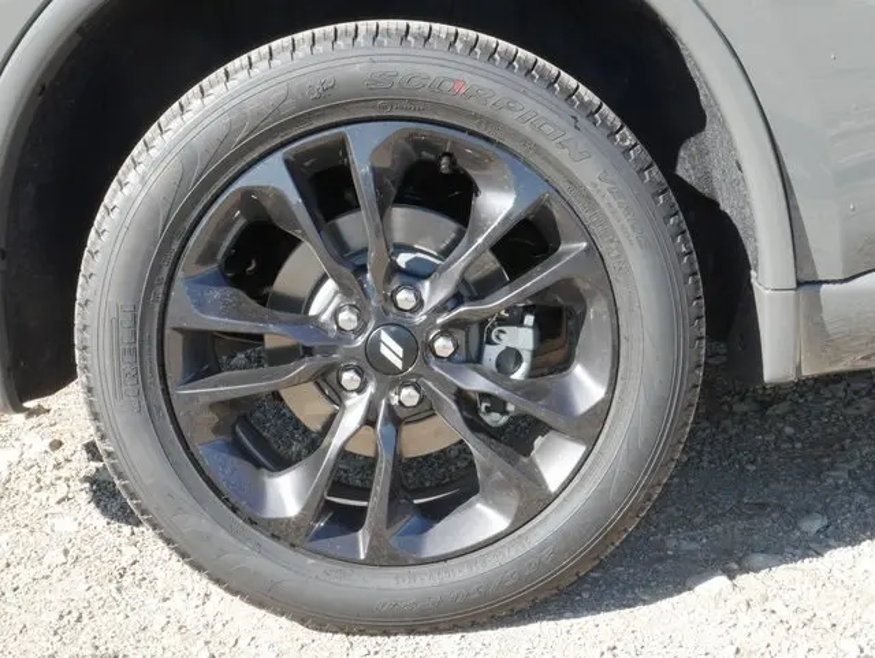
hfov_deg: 41.2
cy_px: 329
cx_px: 438
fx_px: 1164
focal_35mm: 46
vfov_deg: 31.6
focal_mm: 23
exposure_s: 1/15
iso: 200
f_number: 22
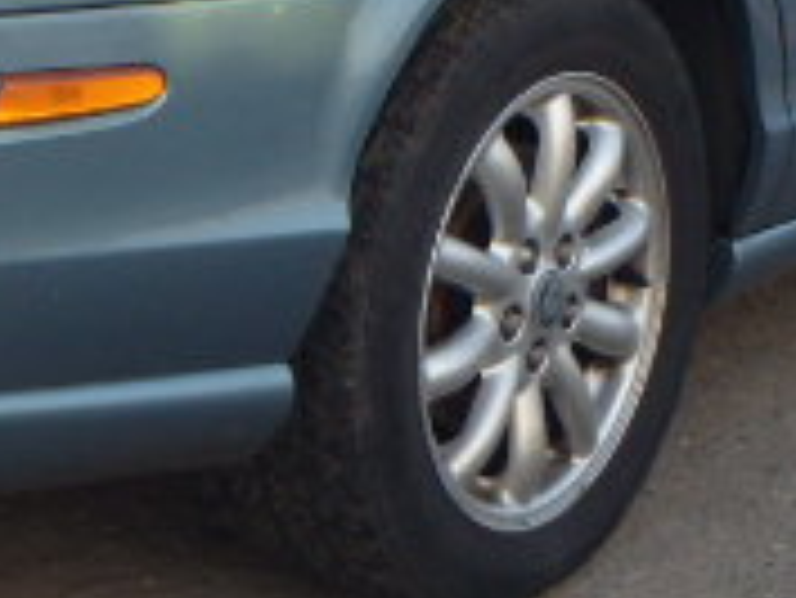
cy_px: 58
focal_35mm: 101
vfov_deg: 14.5
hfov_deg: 19.2
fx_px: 2324
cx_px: 130
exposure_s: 1/250
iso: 250
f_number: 3.9
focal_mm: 5
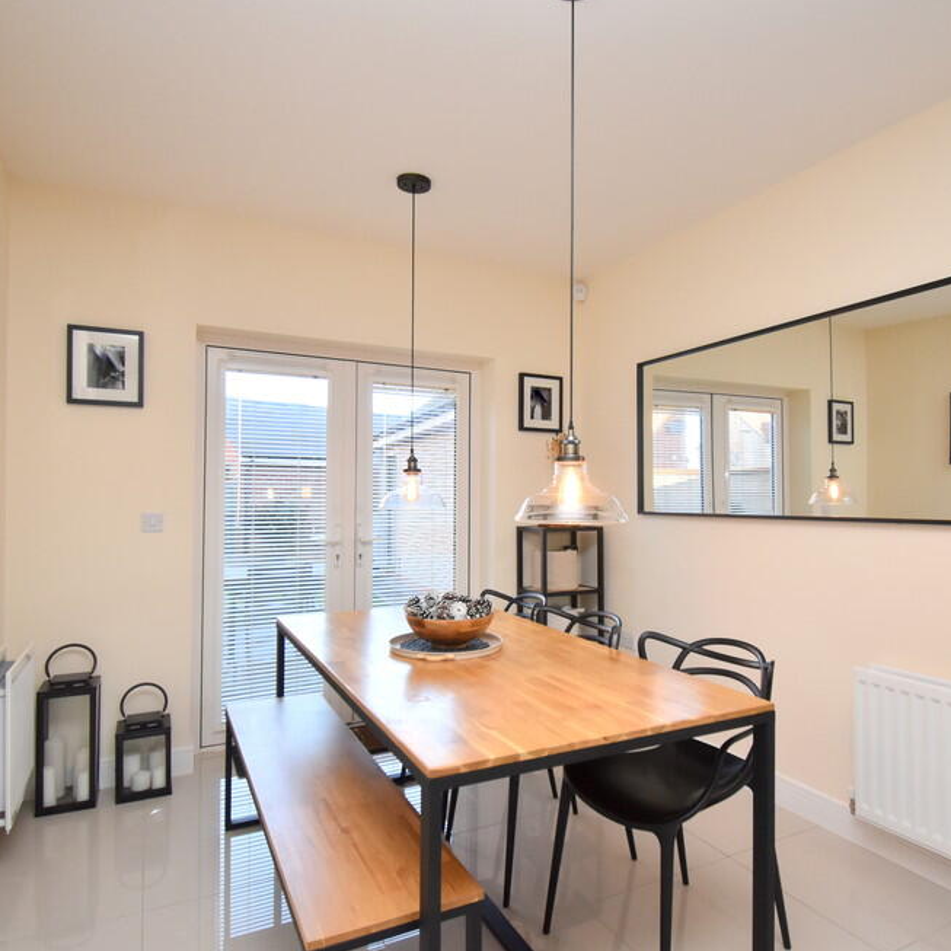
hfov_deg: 74.6
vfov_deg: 74.8
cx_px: 524
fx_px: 622
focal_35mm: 20
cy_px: 494
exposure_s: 1/200
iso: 800
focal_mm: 10
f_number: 5
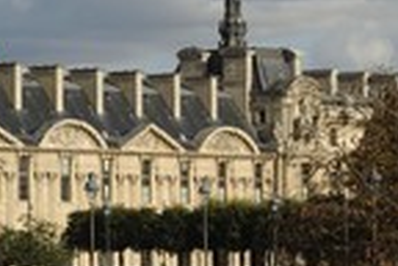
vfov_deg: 4.5
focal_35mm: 307
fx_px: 3394
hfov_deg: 6.7
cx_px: 504
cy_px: 205
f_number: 9.5
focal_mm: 70
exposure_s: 1/200
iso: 100
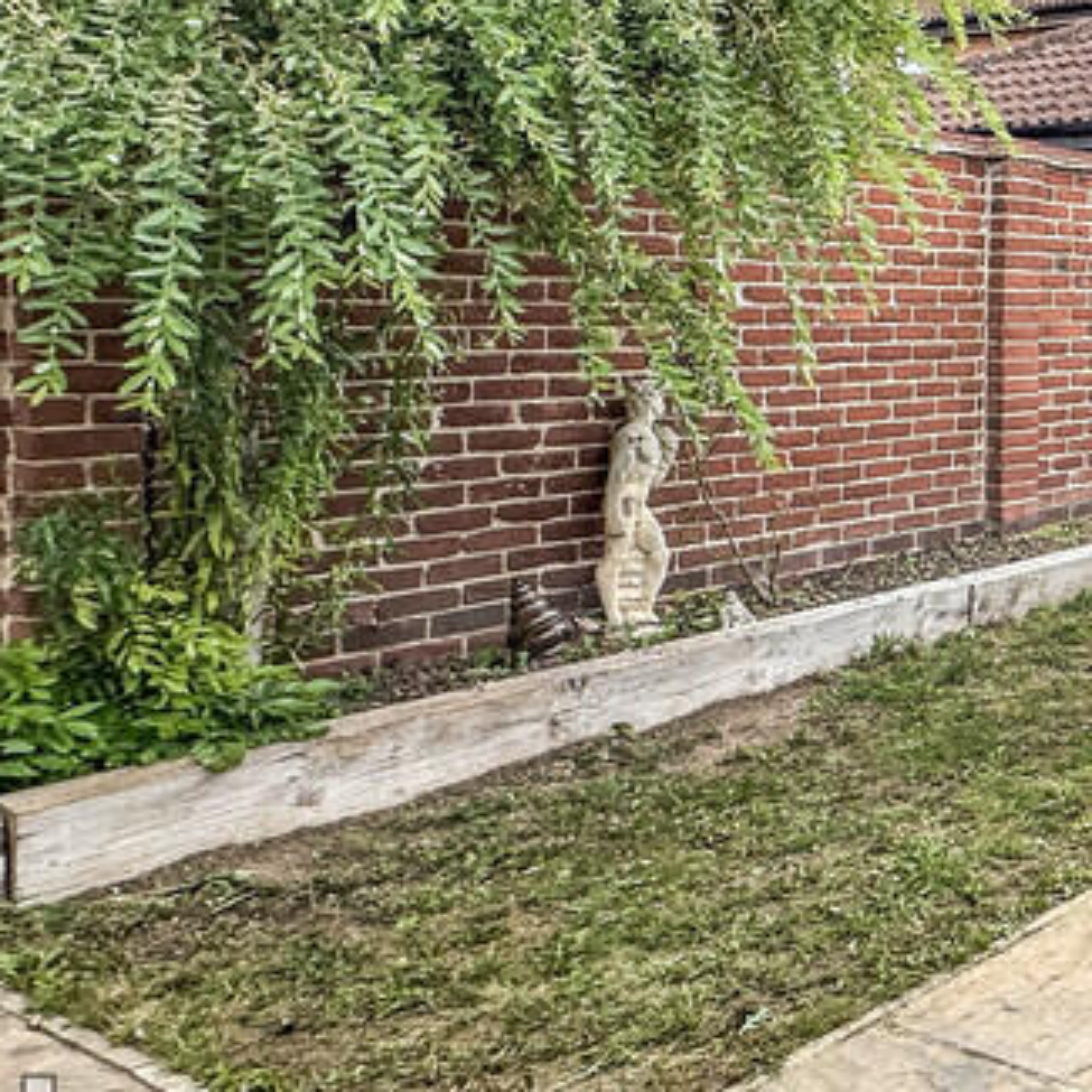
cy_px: 343
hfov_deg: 30.9
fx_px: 1392
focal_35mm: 39
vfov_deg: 42.1
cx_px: 1495
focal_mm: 2.22
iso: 40
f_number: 2.2
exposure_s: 1/278
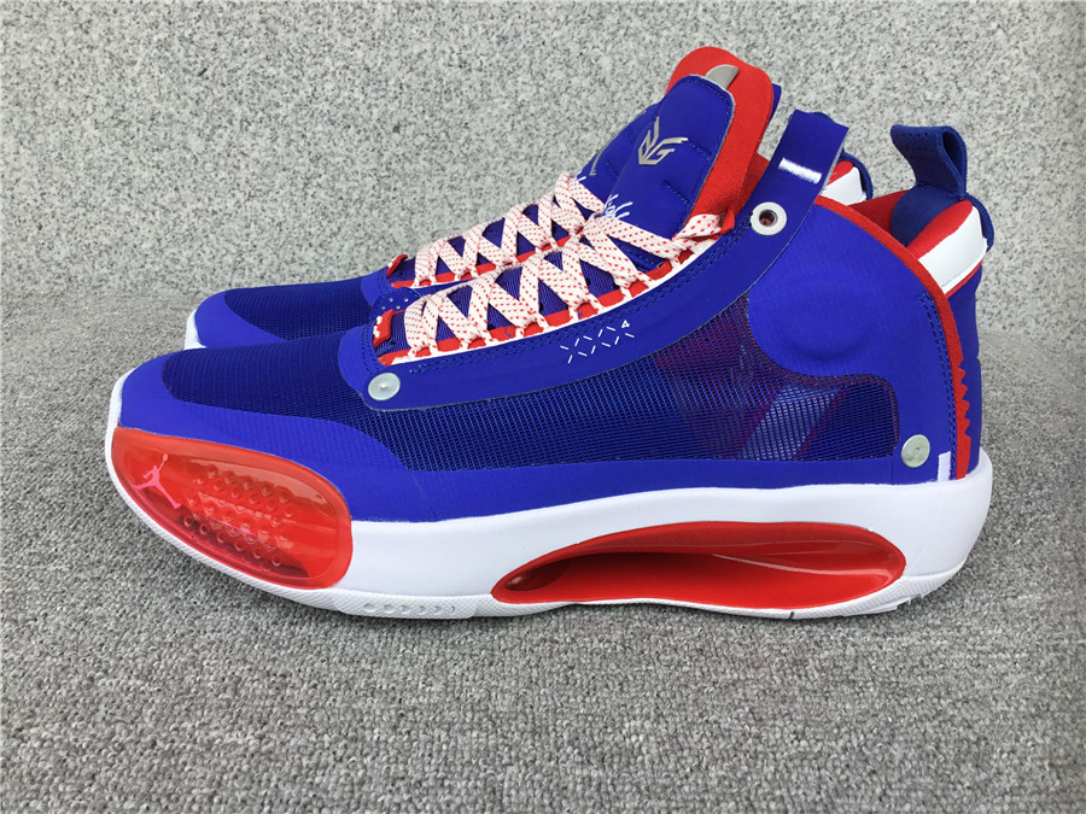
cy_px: 407
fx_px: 973
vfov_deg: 45.4
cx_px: 543
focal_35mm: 31
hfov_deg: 58.4
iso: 25
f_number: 2.4
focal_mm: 3.3
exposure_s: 1/210
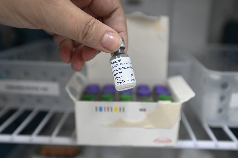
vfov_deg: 37.8
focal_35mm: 35
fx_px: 231
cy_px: 79
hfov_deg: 54.5
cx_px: 119
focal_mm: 35
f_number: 4
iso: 2500
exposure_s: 1/125
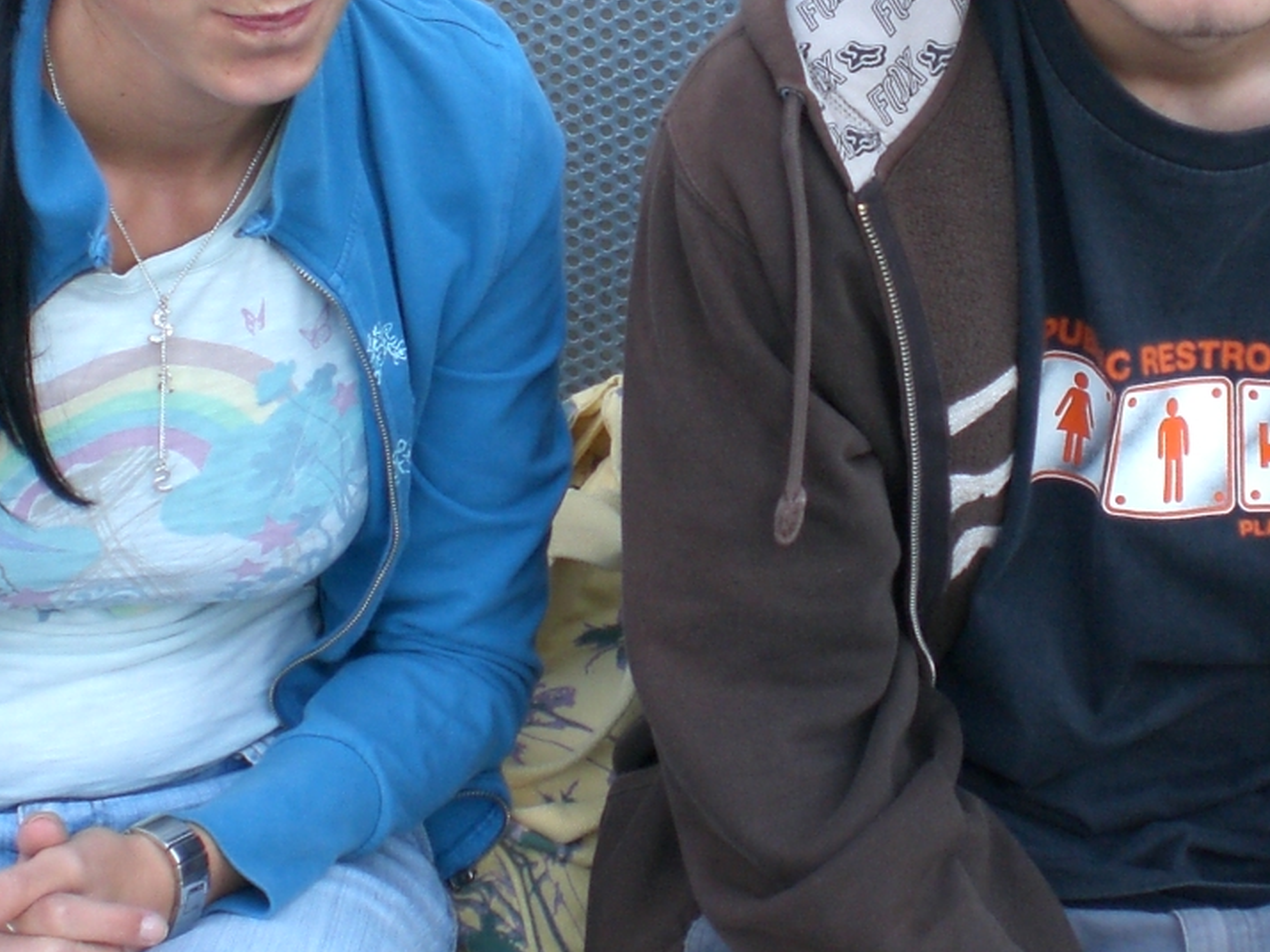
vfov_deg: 17.0
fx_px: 3118
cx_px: 762
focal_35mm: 85
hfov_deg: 23.0
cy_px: 44
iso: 100
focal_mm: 6.3
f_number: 3.1
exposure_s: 1/200
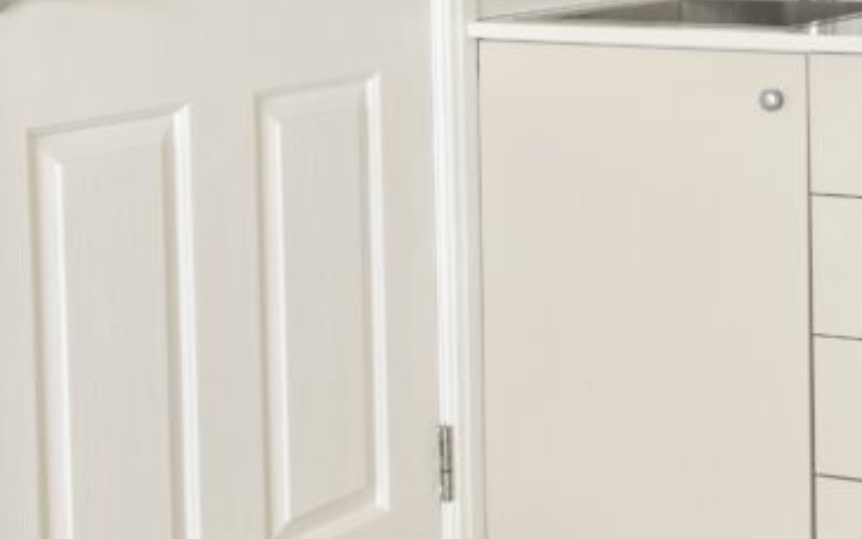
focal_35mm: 84
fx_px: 1963
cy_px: 53
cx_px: 789
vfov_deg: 15.4
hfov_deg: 24.0
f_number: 8
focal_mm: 29.2
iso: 400
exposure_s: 1/15
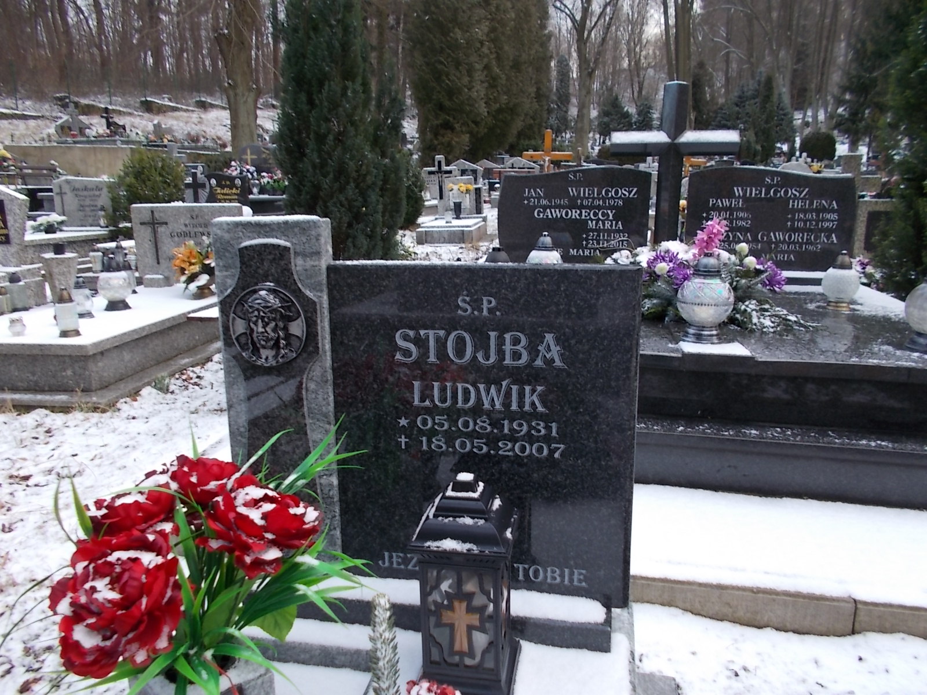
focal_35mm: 26
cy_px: 348
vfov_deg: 53.1
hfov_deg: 67.3
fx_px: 696
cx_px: 464
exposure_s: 1/80
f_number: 3.2
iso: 80
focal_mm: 4.6
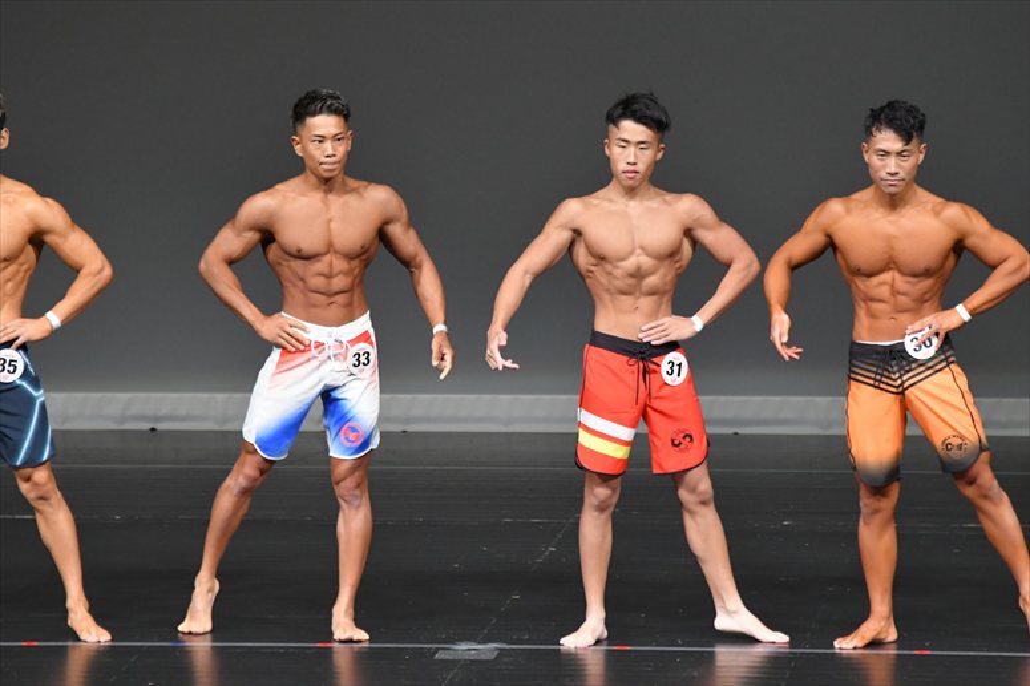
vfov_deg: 4.4
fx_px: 9008
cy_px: 343
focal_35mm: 315
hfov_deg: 6.5
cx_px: 515
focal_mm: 210
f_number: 5.6
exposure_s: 1/400
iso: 4000
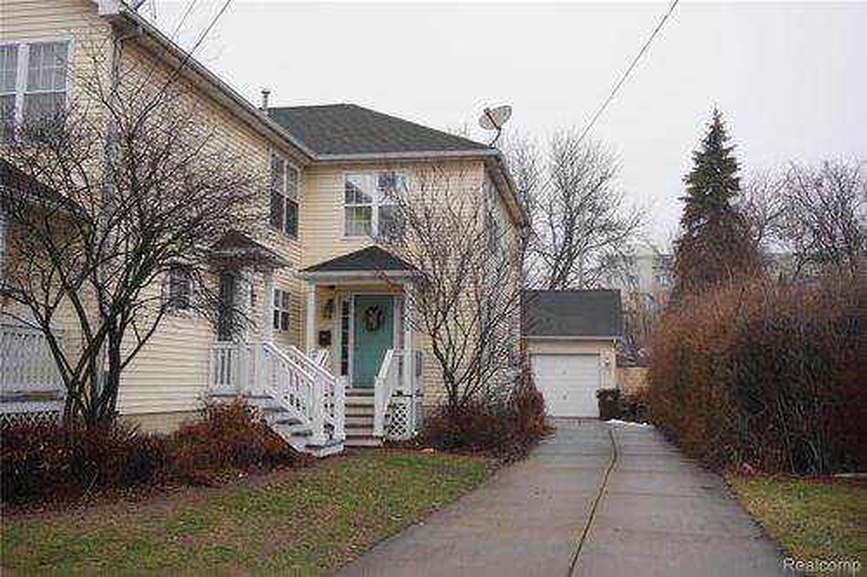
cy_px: 288
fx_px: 903
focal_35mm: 38
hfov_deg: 51.3
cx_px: 434
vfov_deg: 35.5
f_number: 5.6
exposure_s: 1/200
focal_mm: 25
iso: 160
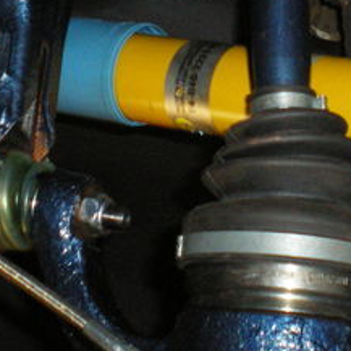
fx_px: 1136
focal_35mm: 99
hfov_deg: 17.5
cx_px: 265
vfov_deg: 17.2
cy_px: 2
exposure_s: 1/50
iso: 400
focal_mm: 6.3
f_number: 3.1
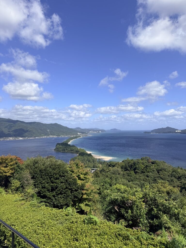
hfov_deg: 56.8
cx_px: 93
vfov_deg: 71.6
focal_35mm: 24
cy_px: 124
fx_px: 172
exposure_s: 1/6173
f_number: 1.78
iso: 80
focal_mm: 6.76
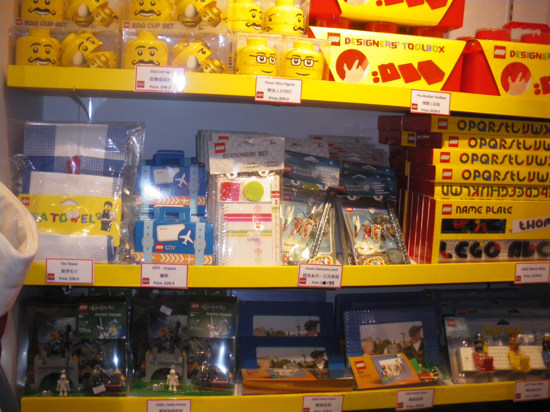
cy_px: 206
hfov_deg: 51.4
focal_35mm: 36
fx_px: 572
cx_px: 275
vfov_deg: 39.7
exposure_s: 1/50
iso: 400
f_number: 3.5
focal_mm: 6.3
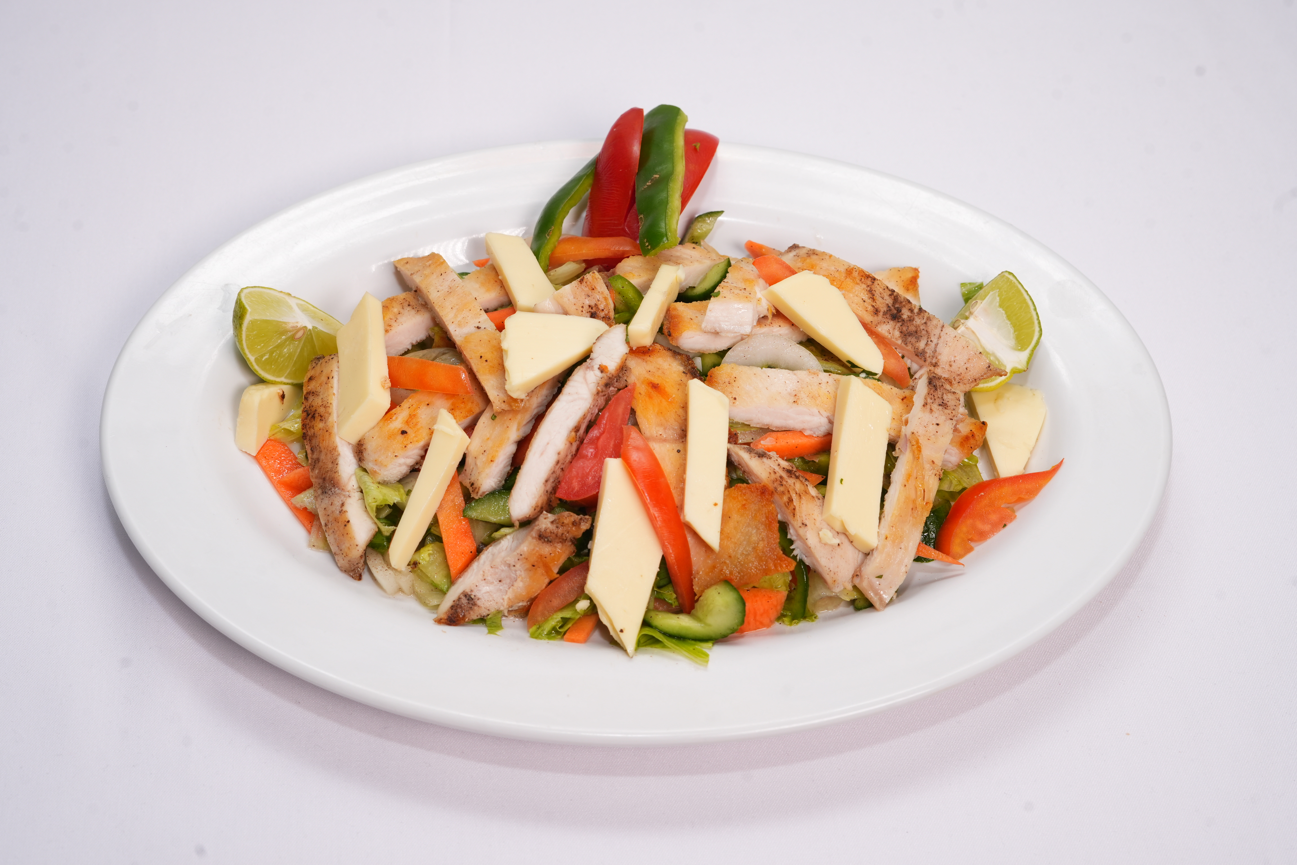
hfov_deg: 39.6
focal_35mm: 50
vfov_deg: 27.0
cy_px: 432
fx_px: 1801
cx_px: 648
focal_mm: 50
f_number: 8
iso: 320
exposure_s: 1/100
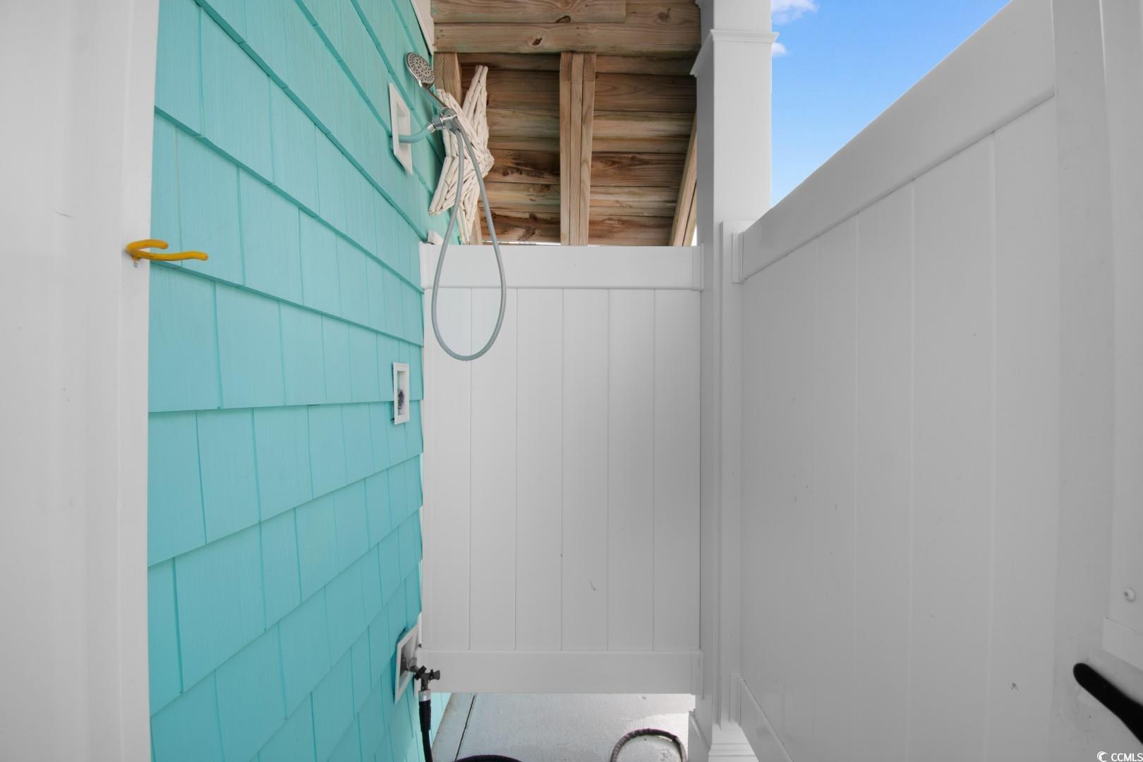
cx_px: 572
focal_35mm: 15
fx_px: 476
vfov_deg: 77.3
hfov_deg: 100.4
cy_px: 381
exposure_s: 1/160
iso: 100
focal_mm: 10
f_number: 6.3
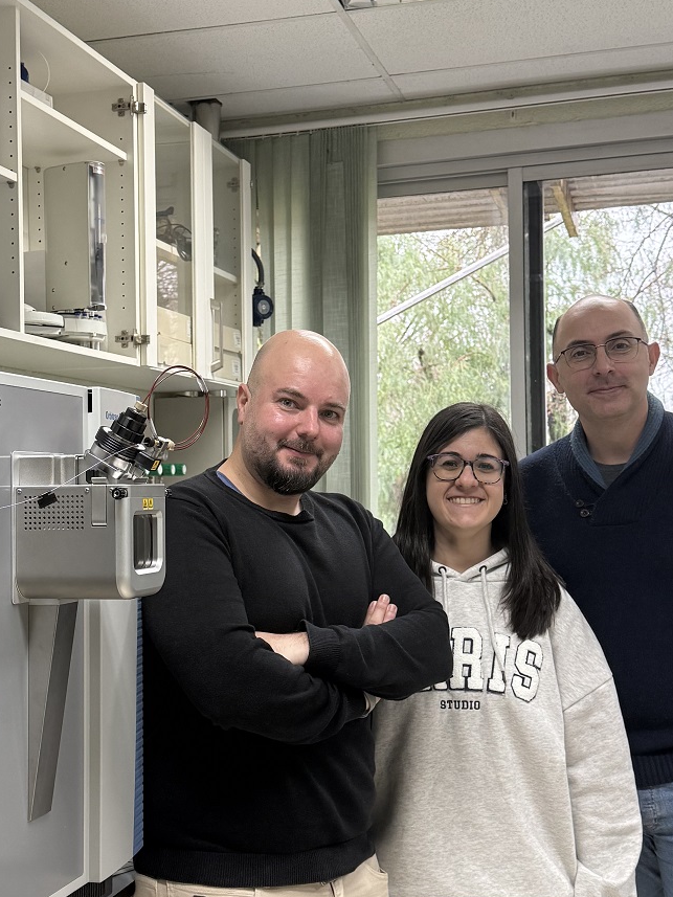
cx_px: 273
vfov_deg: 39.6
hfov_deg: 30.2
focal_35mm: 48
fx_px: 1244
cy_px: 464
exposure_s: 1/100
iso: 200
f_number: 1.78
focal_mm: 6.76
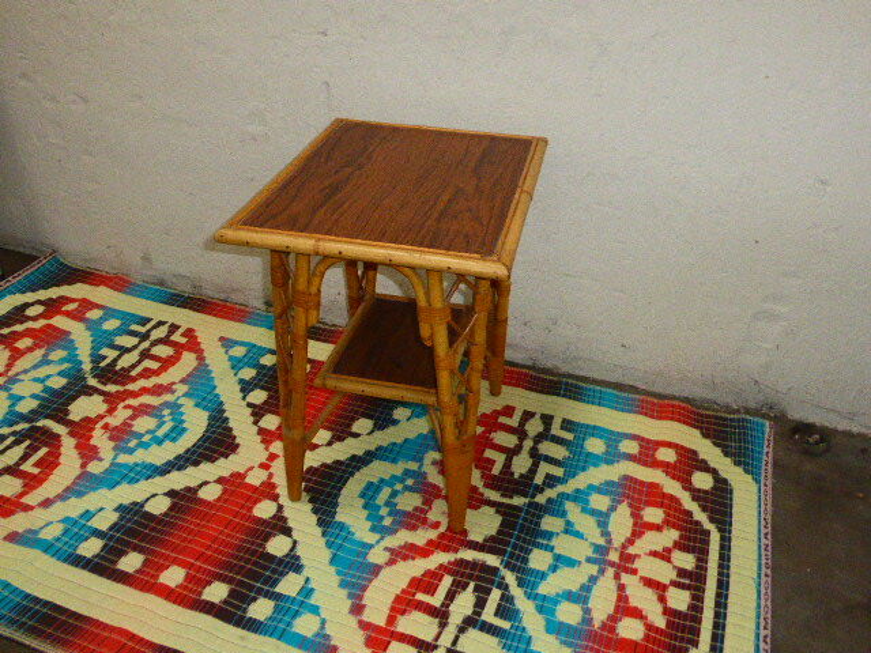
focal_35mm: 31
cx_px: 436
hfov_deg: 58.4
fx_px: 780
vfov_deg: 45.4
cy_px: 326
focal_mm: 5.4
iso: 800
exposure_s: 1/60
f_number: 3.6
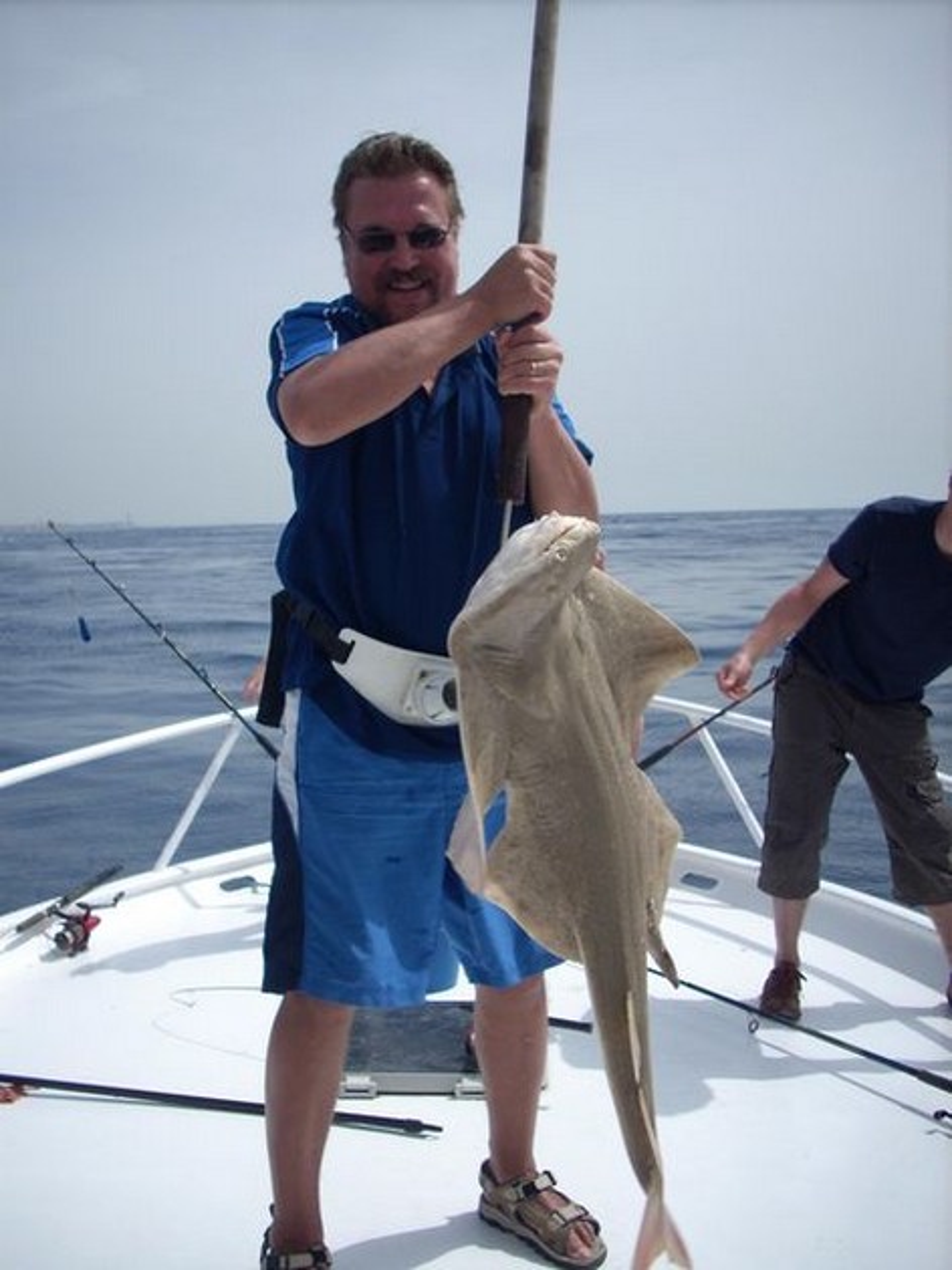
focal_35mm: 37
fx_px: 1358
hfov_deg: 38.6
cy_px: 635
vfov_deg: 50.2
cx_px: 476
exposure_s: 1/439
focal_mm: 6.2
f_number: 5.6
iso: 64
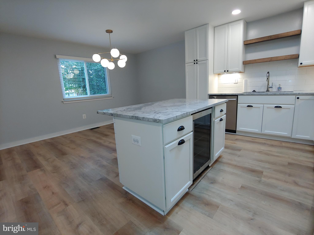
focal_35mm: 16
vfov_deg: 78.1
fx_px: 145
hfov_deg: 94.5
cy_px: 118
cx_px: 157
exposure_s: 1/30
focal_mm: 2.18
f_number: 1.9
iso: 100
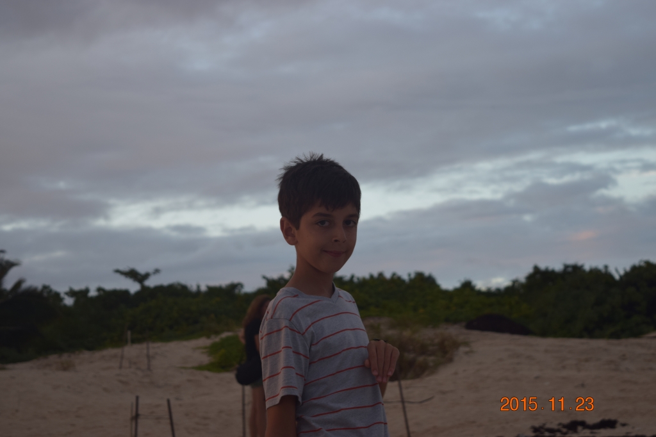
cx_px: 328
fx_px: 1503
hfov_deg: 24.6
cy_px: 218
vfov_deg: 16.5
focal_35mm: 82
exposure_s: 1/60
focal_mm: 55
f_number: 5.6
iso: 220
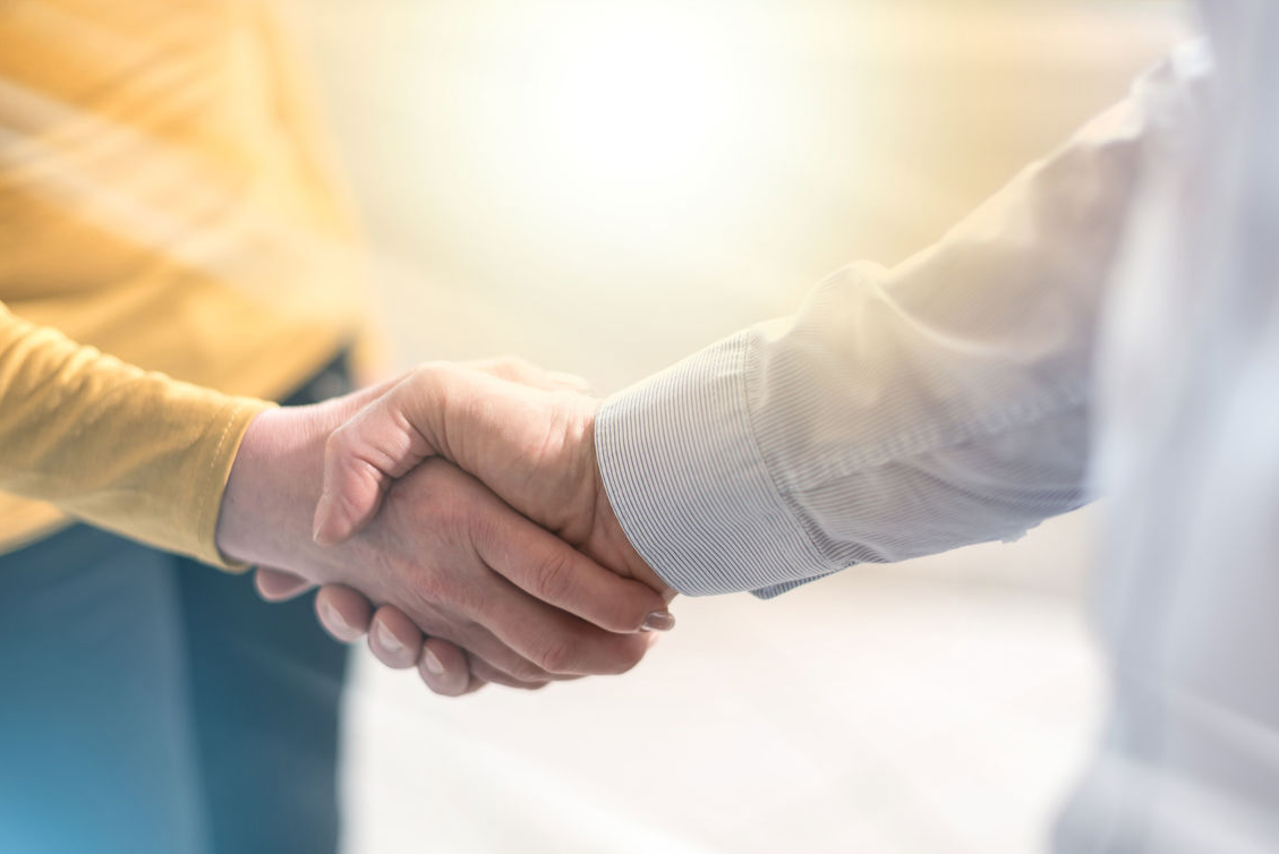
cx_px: 614
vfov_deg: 11.5
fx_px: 4230
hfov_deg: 17.2
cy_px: 446
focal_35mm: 119
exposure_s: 1/200
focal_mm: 105
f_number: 13
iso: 100
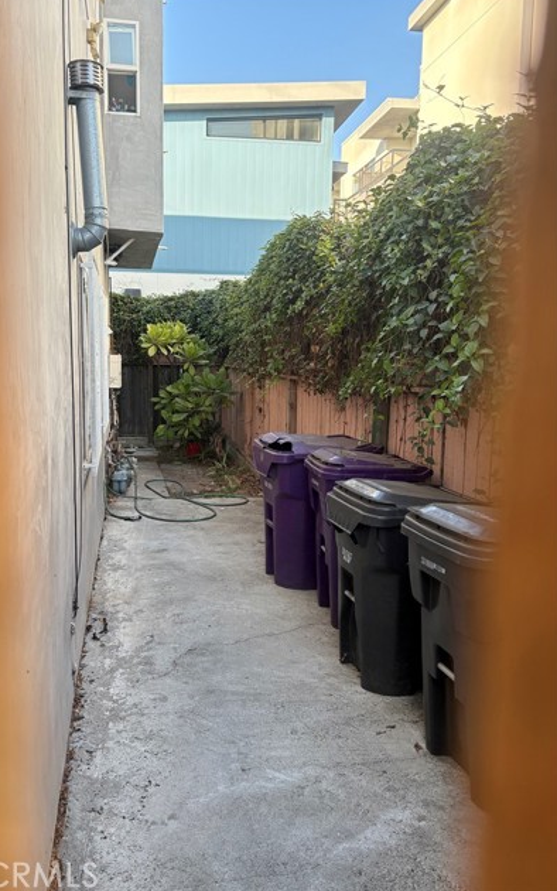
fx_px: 680
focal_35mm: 28
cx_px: 222
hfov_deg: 44.3
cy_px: 443
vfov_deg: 66.5
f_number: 1.6
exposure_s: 1/354
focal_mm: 5.96
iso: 64
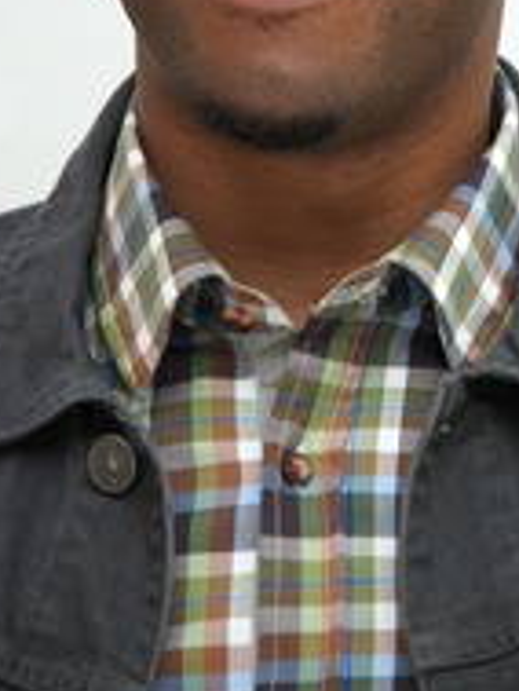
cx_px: 369
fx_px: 9325
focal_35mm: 467
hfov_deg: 3.2
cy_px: 37
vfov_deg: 4.2
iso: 800
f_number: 5.6
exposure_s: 1/60
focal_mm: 230
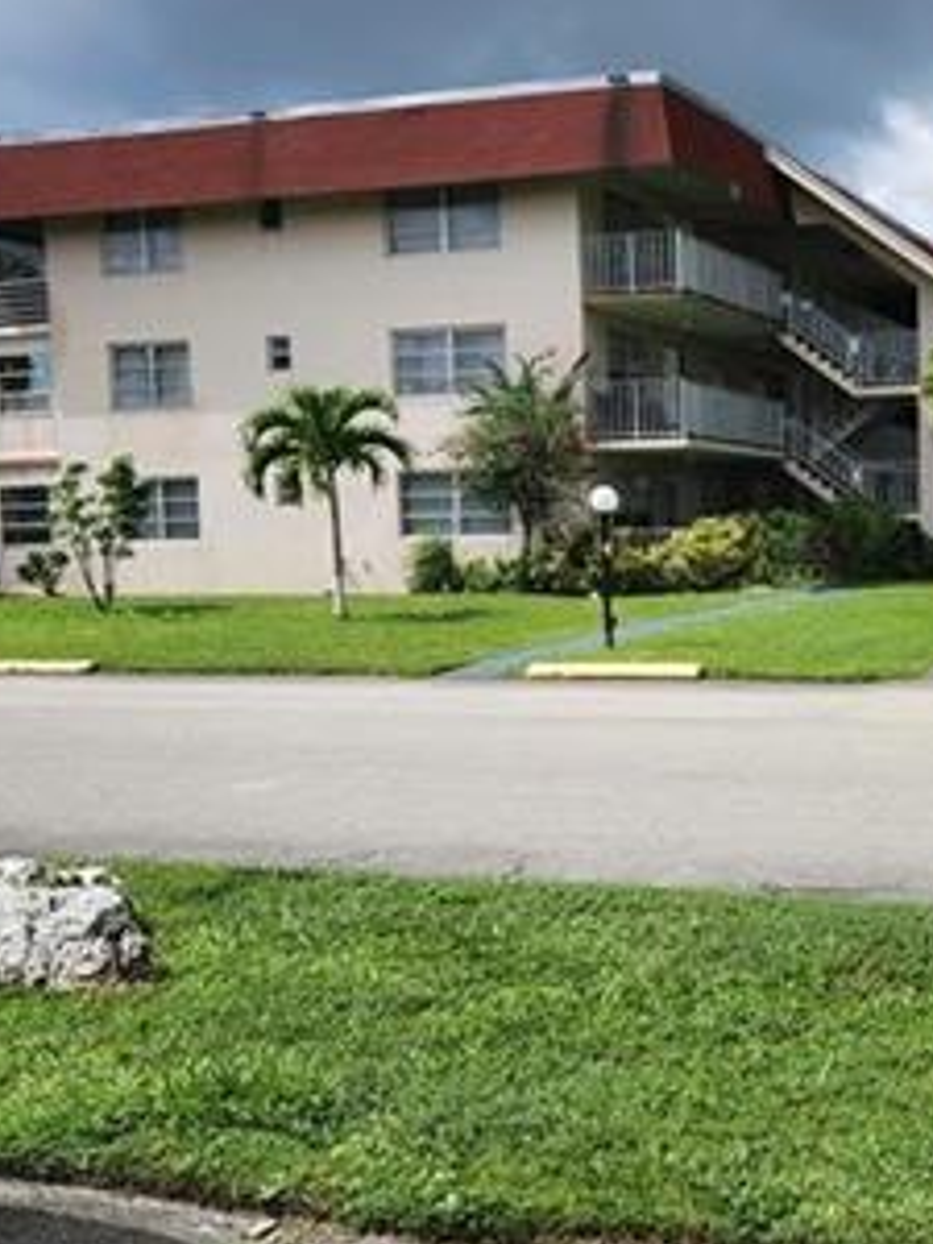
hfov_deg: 30.0
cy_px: 701
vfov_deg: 41.2
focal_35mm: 46
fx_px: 1653
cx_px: 867
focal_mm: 5.4
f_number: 1.8
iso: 20
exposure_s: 1/1672
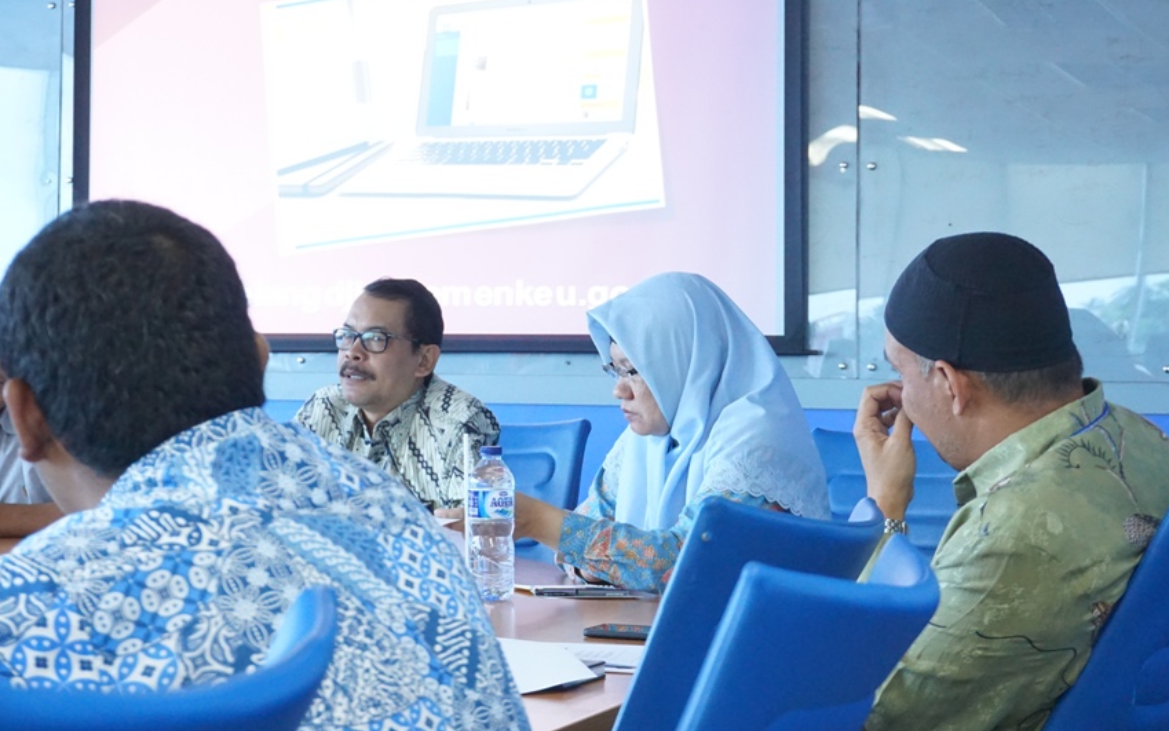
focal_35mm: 76
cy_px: 275
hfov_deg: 27.3
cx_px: 525
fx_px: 2409
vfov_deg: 17.2
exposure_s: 1/50
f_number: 5.6
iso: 3200
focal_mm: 41
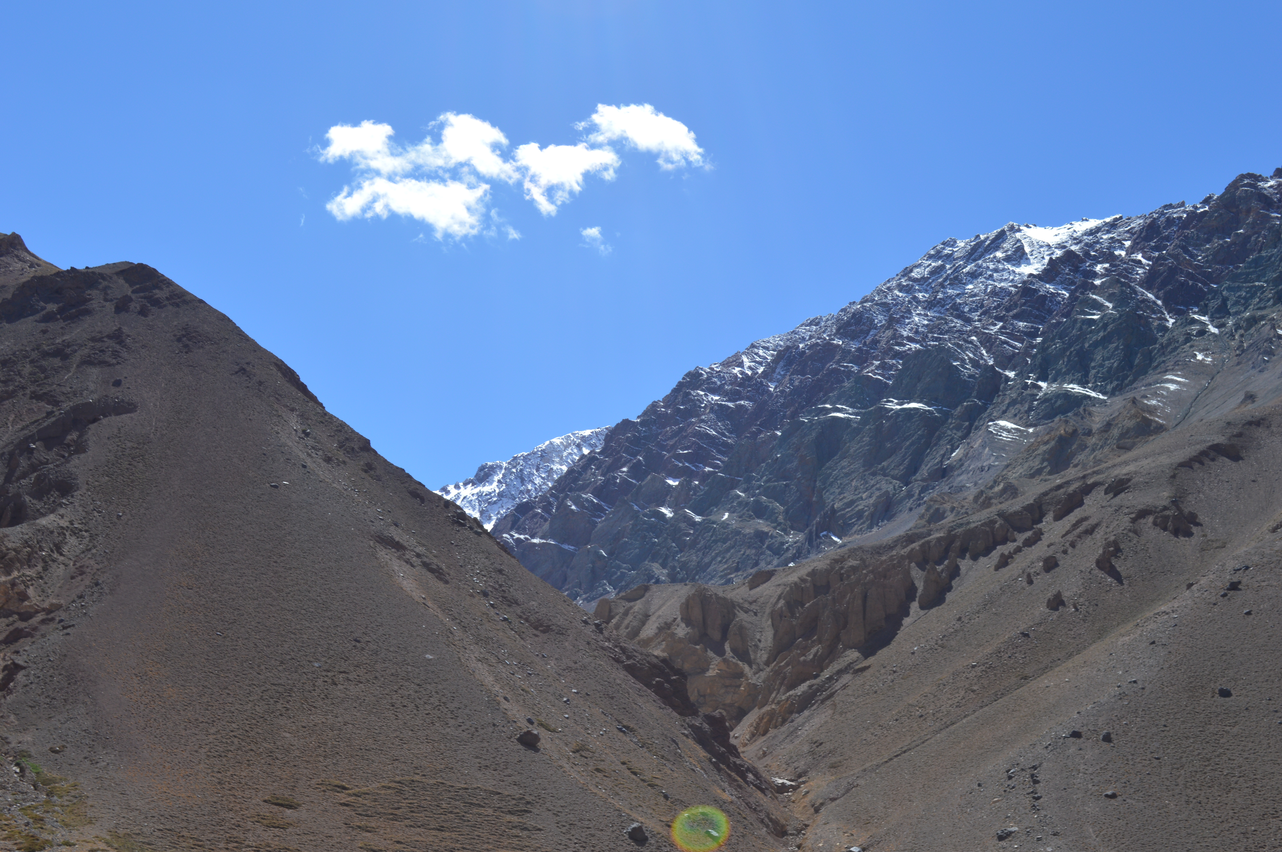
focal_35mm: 51
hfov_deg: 38.9
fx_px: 1815
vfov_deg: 26.4
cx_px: 641
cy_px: 426
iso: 100
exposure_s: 1/250
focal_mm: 34
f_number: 8
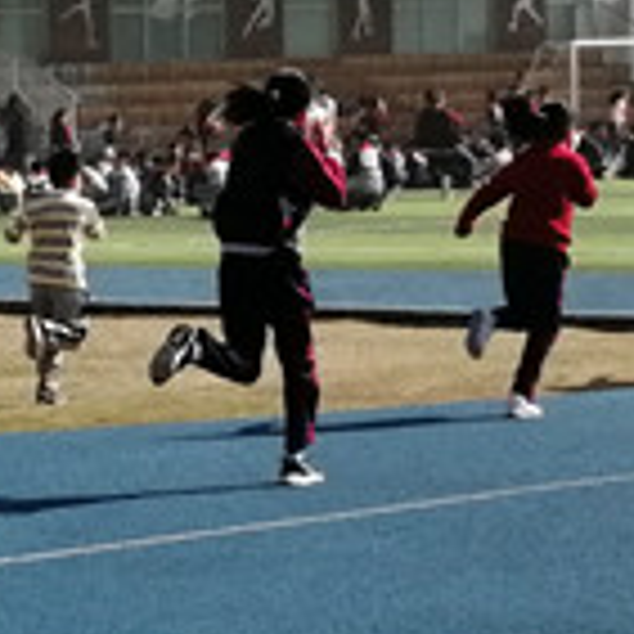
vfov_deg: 10.3
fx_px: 3523
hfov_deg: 10.1
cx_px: -175
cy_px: 504
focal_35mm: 170
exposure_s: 1/1414
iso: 50
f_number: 1.8
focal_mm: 3.62
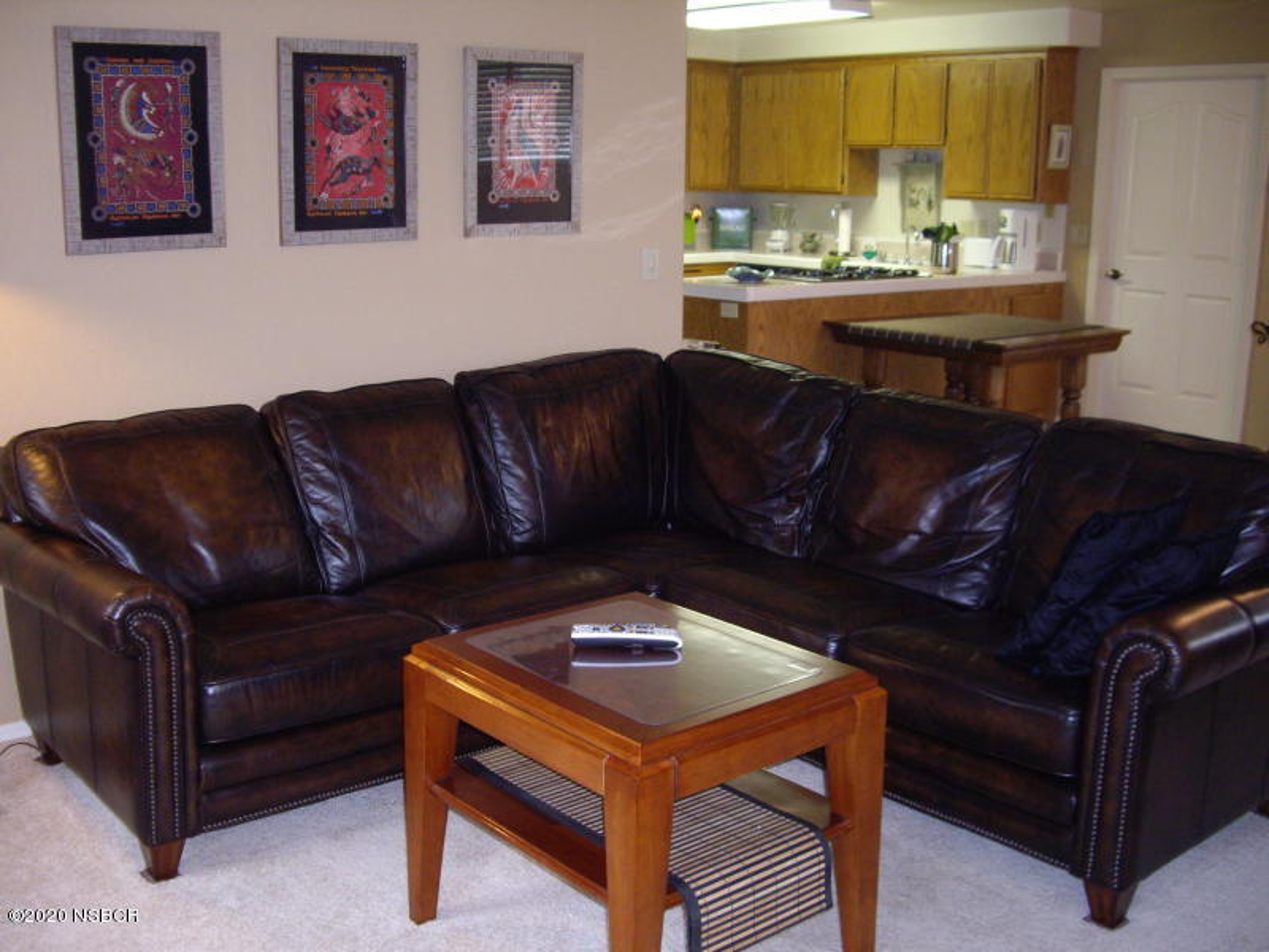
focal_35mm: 38
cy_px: 476
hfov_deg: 49.0
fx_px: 1393
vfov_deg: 37.7
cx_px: 634
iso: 400
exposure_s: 1/40
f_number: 2.8
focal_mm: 7.9
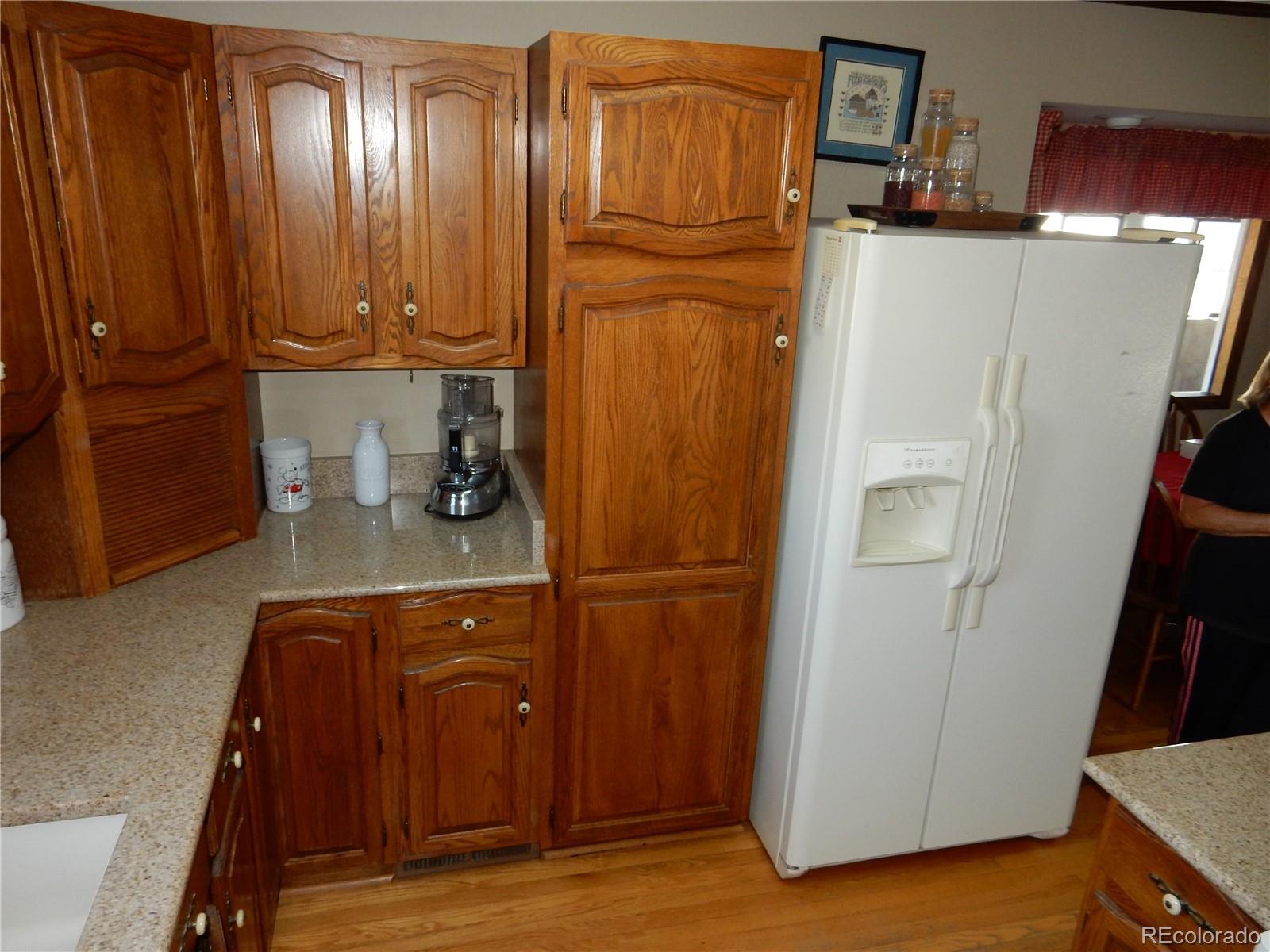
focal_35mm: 25
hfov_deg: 69.4
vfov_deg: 54.9
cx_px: 635
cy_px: 476
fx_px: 917
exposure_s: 1/30
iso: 200
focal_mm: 4.5
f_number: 3.7
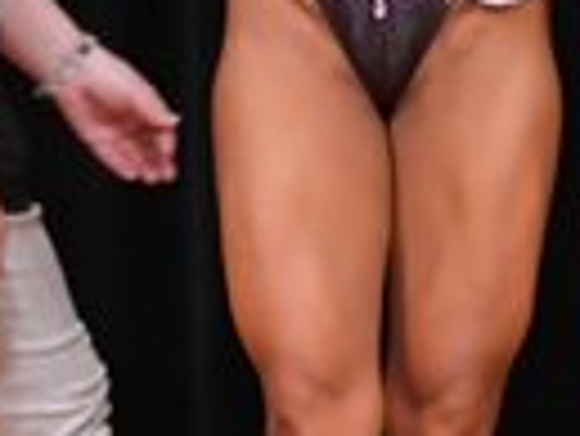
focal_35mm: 1729
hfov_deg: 1.1
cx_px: 452
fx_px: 28997
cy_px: 58
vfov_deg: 0.9
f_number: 5.6
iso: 6400
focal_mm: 200
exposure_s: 1/400
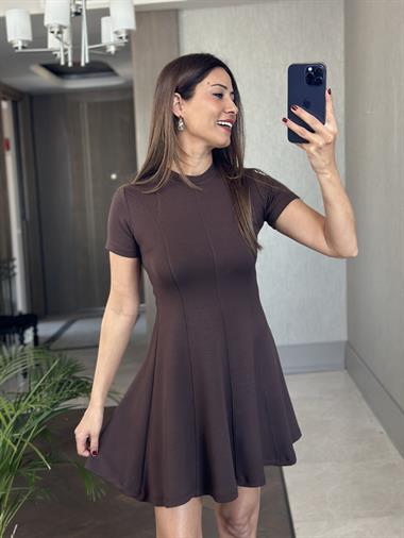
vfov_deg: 39.6
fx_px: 746
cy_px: 269
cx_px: 202
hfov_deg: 30.3
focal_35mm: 48
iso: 125
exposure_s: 1/98
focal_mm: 6.86
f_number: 1.78
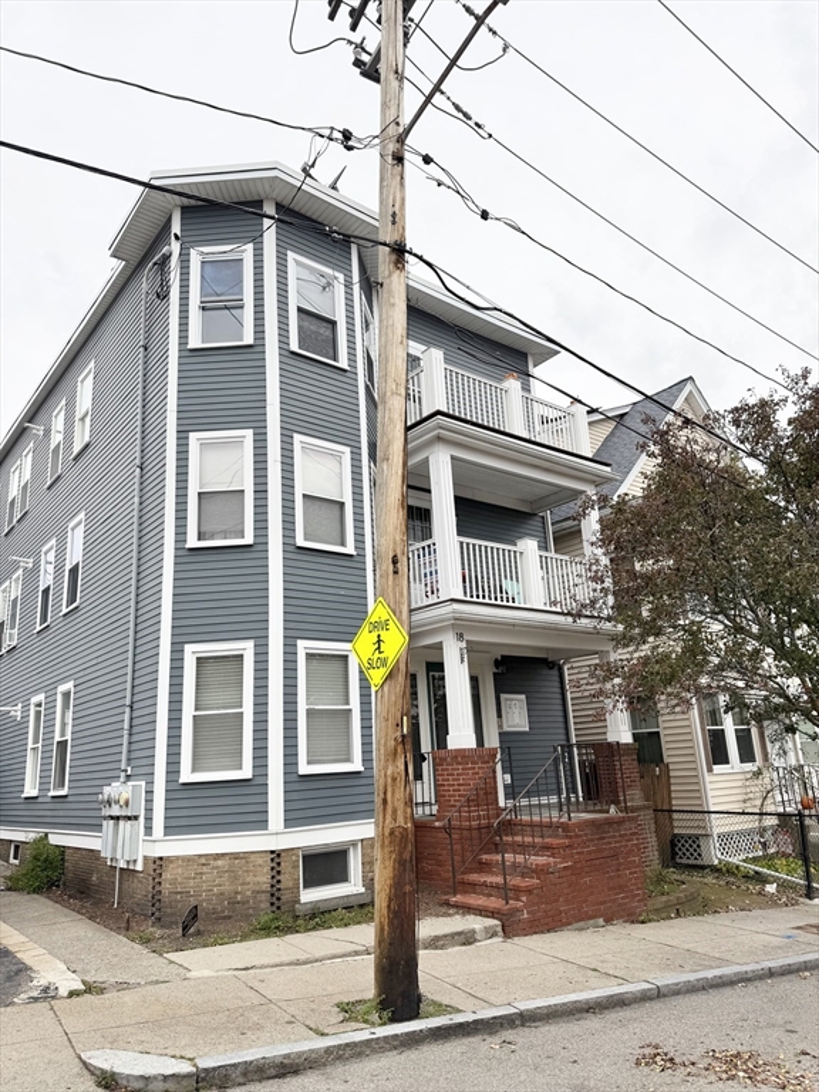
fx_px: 757
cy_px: 546
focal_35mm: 24
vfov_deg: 71.6
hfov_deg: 56.8
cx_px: 410
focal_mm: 6.76
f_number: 1.78
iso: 80
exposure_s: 1/461
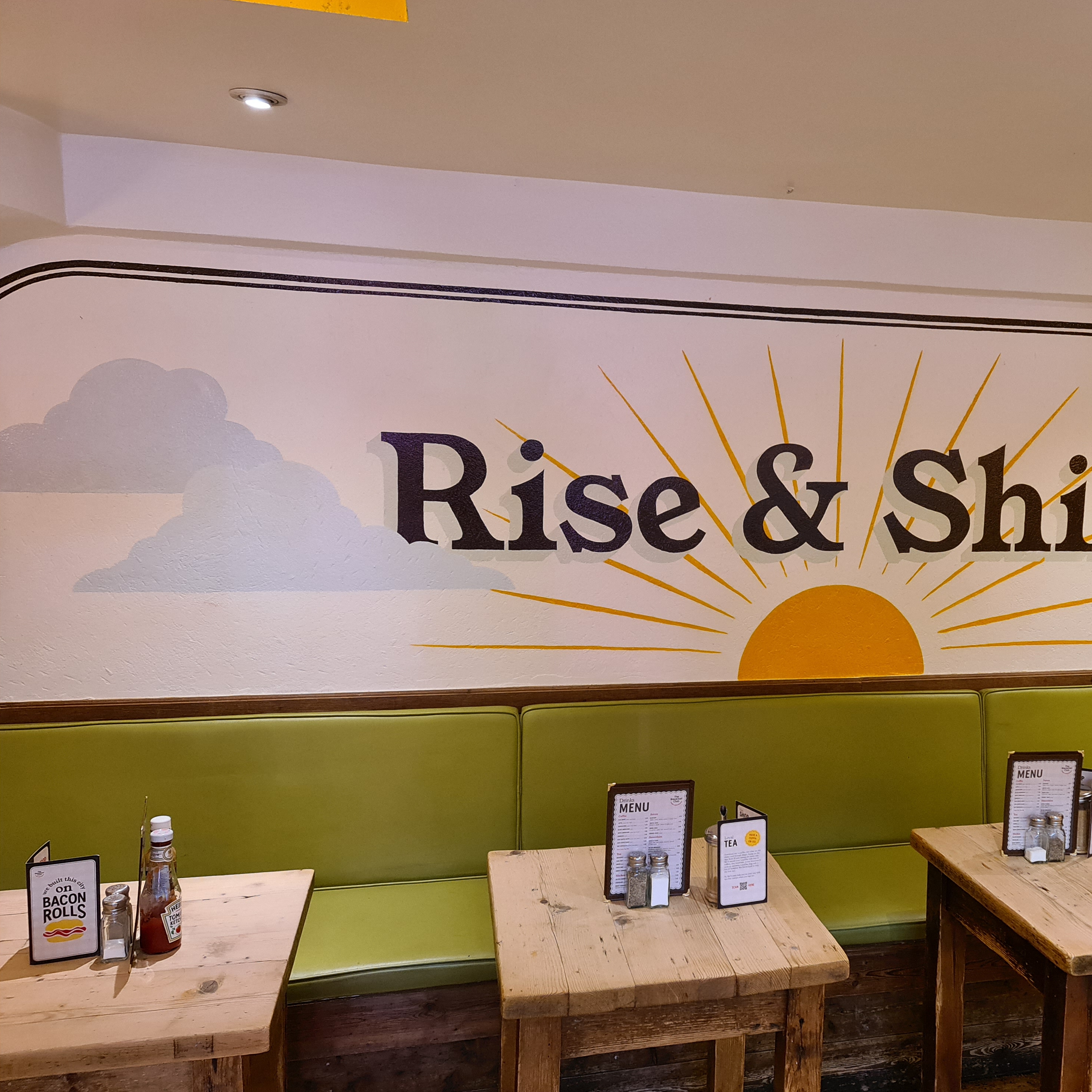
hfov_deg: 52.9
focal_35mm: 30
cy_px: 546
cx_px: 738
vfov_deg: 54.0
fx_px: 1071
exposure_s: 1/100
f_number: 1.8
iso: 400
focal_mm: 7
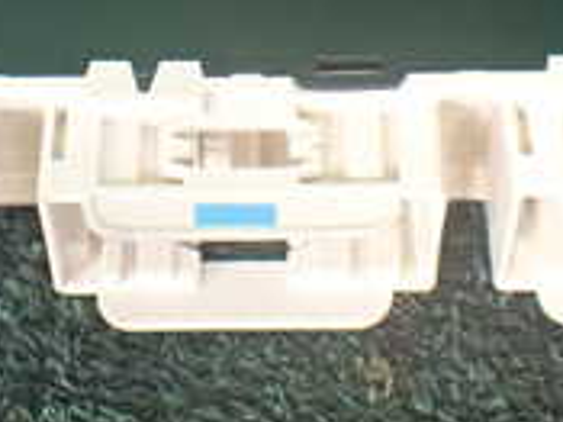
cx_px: 222
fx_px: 1674
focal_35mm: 103
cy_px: -77
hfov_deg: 19.1
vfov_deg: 13.9
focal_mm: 5.4
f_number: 2.3
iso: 800
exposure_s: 1/100
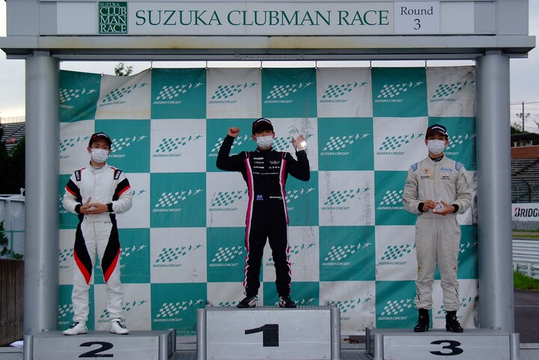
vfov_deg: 17.5
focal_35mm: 78
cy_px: 180
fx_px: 1168
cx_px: 270
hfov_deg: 26.0
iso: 100
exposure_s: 1/125
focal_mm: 52
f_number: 5.6
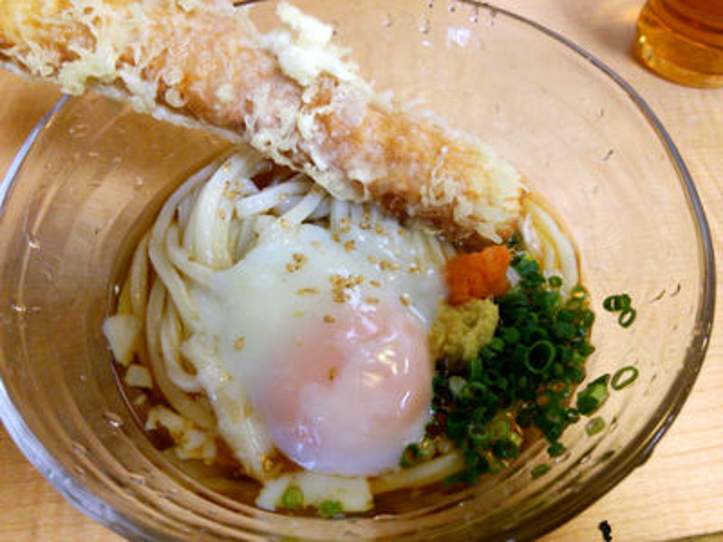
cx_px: 362
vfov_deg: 46.8
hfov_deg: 60.0
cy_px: 271
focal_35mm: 30
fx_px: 627
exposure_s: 1/34
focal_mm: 4.06
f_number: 1.94
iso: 160
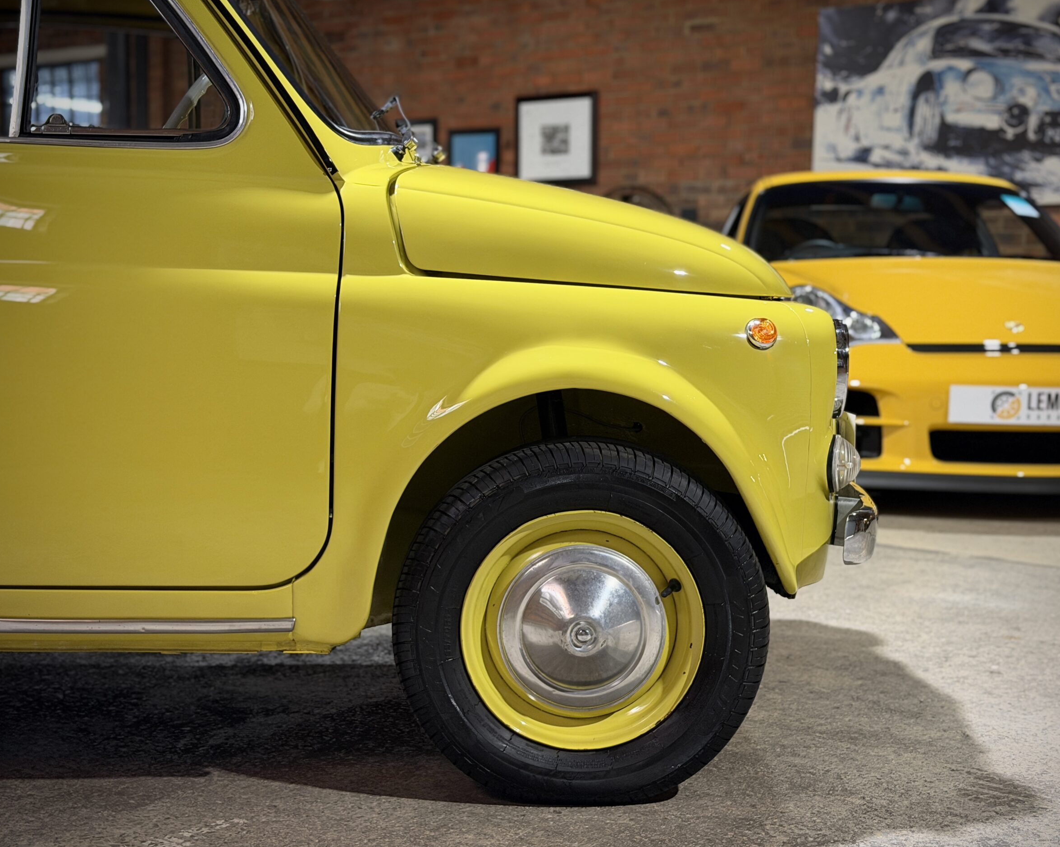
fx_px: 1600
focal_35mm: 51
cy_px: 426
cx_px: 570
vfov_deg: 29.7
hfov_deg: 36.6
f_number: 1.78
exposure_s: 1/33
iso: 200
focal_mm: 6.76
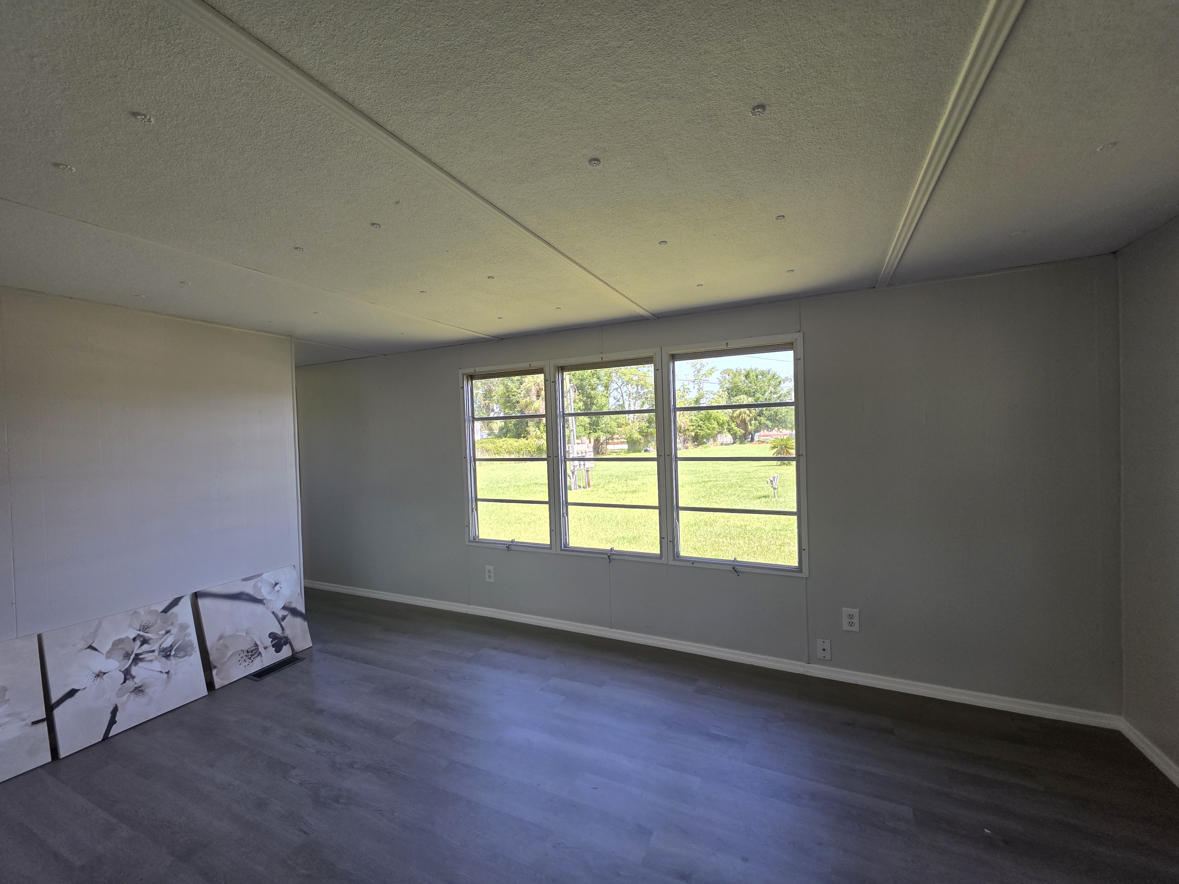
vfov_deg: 89.9
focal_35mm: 13
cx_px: 590
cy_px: 442
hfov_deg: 106.2
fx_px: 443
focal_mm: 2.2
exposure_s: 1/120
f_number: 1.9
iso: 50
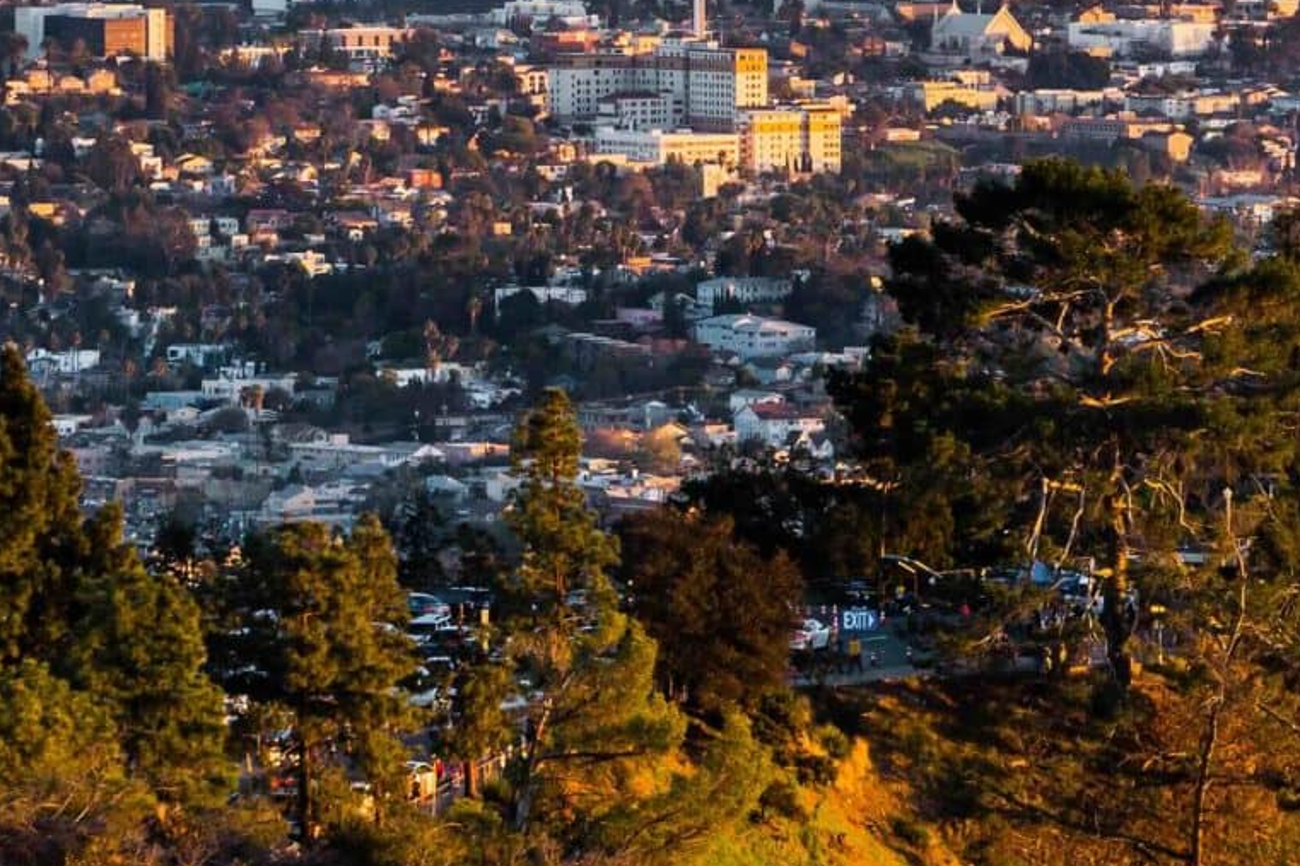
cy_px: -290
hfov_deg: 4.3
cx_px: 1828
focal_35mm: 478
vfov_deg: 2.9
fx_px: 17256
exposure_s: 1/30
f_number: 9
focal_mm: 95
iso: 100
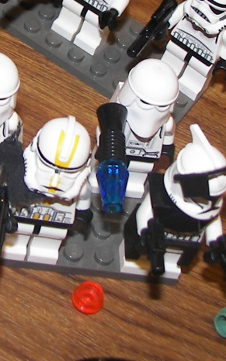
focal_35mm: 105
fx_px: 1034
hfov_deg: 12.4
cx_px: 56
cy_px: 71
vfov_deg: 19.6
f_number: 2.8
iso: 100
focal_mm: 6
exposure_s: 1/30
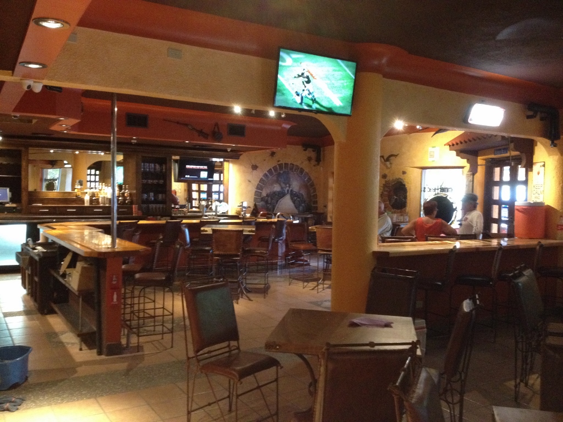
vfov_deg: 40.7
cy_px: 211
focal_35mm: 35
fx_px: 569
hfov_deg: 52.6
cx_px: 282
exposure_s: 1/15
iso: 500
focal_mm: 4.28
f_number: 2.4
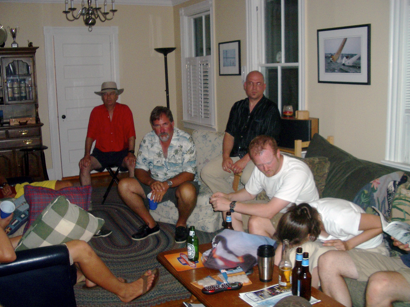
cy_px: 160
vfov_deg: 37.7
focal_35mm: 38
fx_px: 450
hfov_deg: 49.0
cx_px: 211
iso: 100
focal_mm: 5.8
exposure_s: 1/60
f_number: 2.6
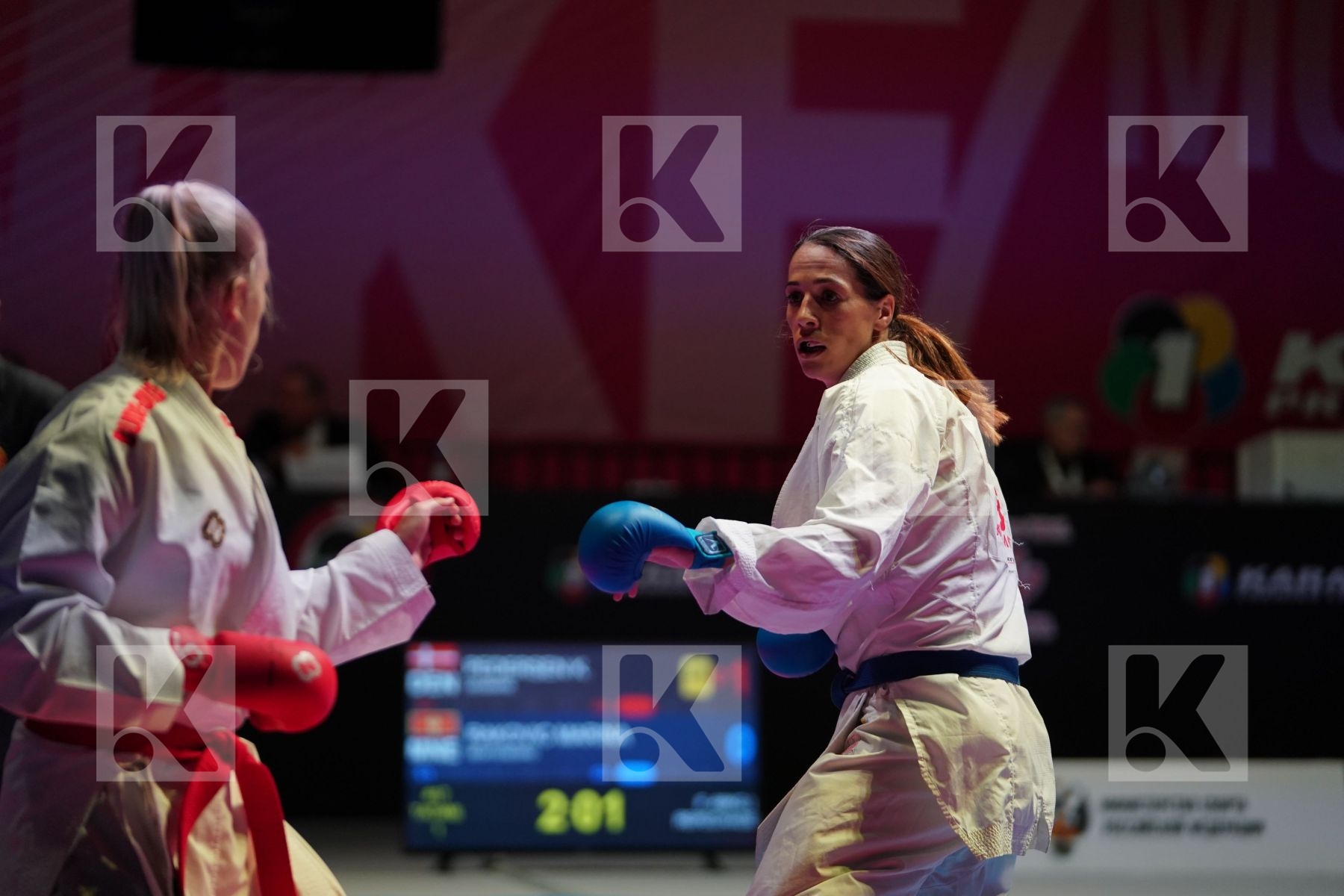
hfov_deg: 15.3
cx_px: 672
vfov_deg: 10.2
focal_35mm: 134
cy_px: 448
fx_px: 5002
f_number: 2.8
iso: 2000
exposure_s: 1/1000
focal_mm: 134
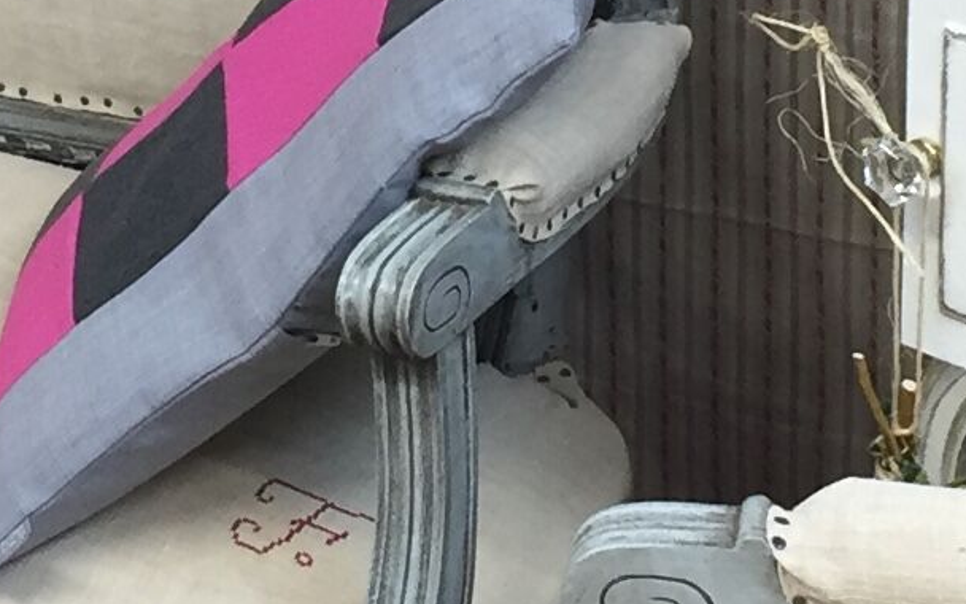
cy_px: 2
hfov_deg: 12.7
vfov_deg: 7.9
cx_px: 278
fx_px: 4344
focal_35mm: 165
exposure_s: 1/33
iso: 32
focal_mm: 4.15
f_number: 2.2
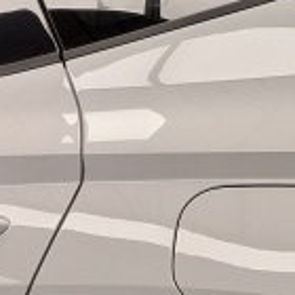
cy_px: 193
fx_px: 1552
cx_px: -131
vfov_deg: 10.8
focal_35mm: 161
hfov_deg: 10.5
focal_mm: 4.69
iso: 32
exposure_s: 1/100
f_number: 1.8
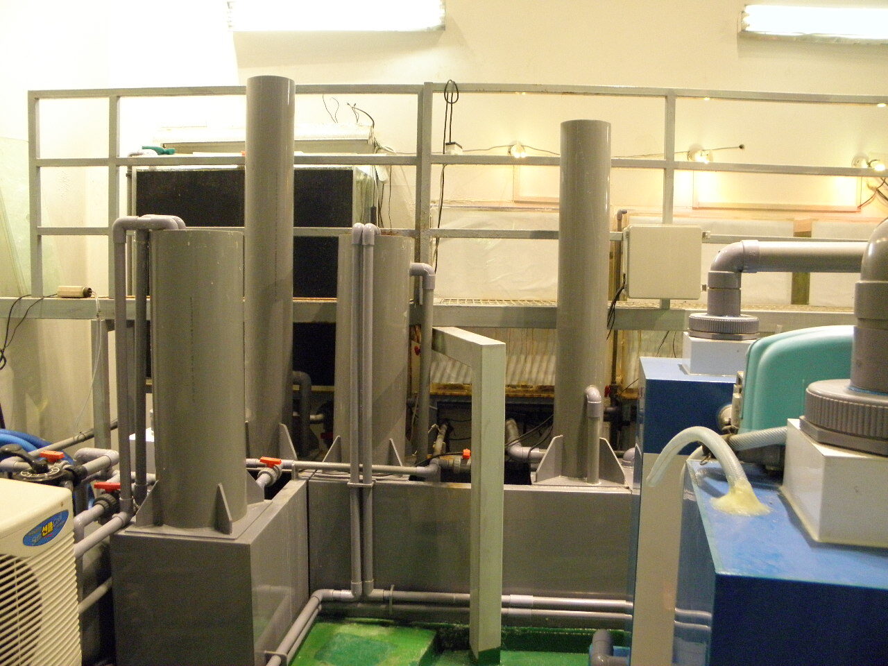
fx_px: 718
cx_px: 444
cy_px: 333
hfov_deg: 63.4
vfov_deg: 49.7
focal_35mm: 28
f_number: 3.5
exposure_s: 1/25
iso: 400
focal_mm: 5
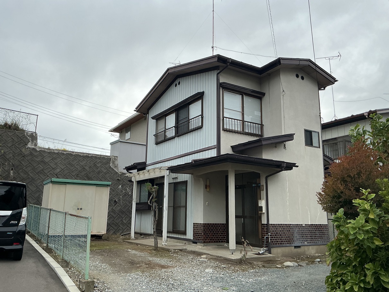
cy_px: 146
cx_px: 194
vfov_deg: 48.2
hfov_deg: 61.6
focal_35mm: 29
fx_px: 326
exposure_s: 1/442
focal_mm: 3
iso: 25
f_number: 1.8
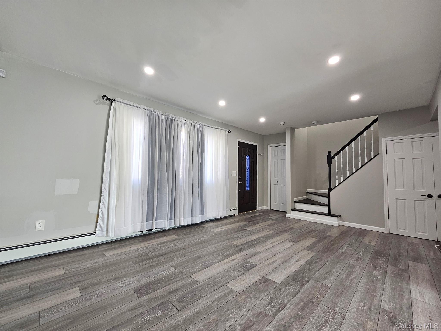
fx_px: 166
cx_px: 220
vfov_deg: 89.9
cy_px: 166
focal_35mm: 13
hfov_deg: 106.2
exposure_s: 1/60
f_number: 2.2
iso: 160
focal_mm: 2.2
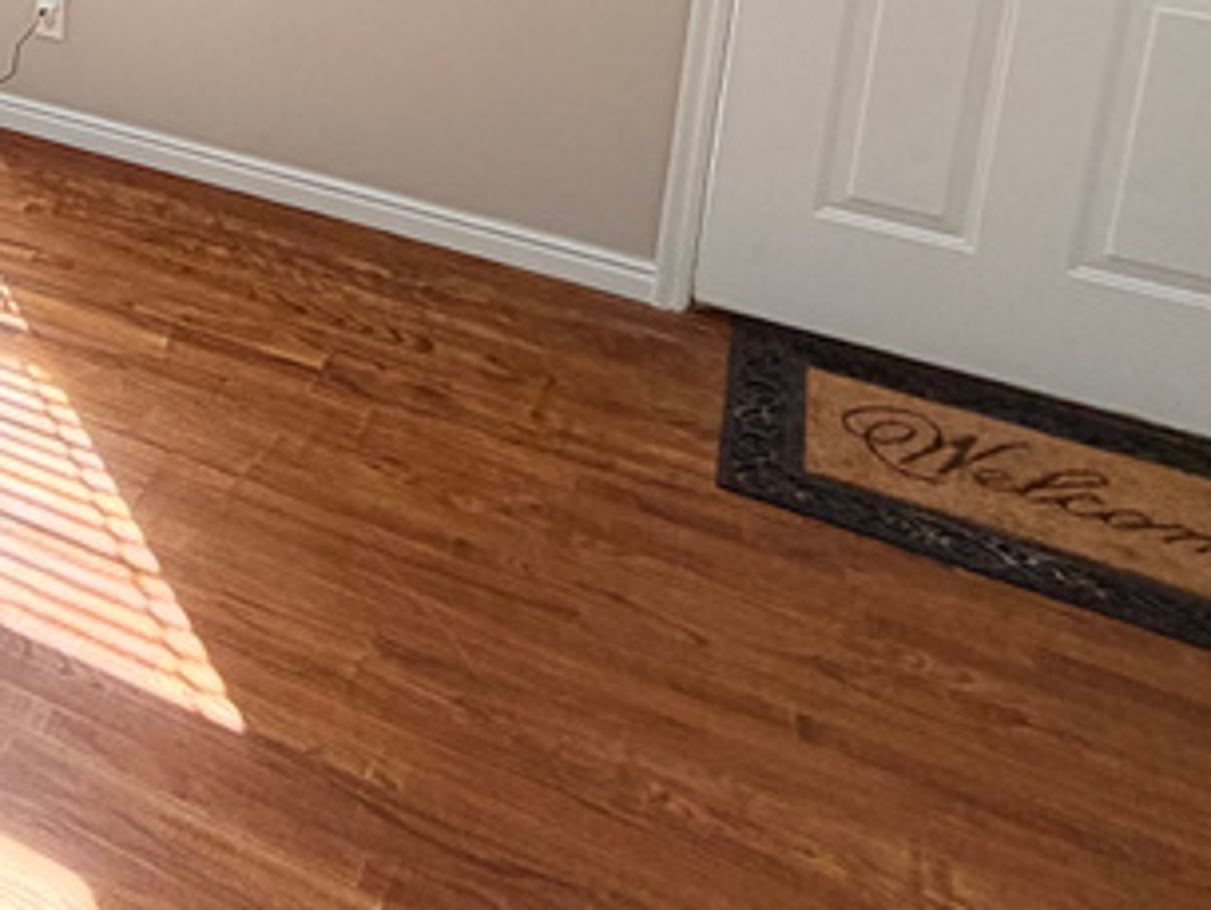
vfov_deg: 26.0
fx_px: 1645
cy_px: -298
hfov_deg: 31.3
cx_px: -365
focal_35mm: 47
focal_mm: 2.22
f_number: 2.2
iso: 64
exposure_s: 1/120
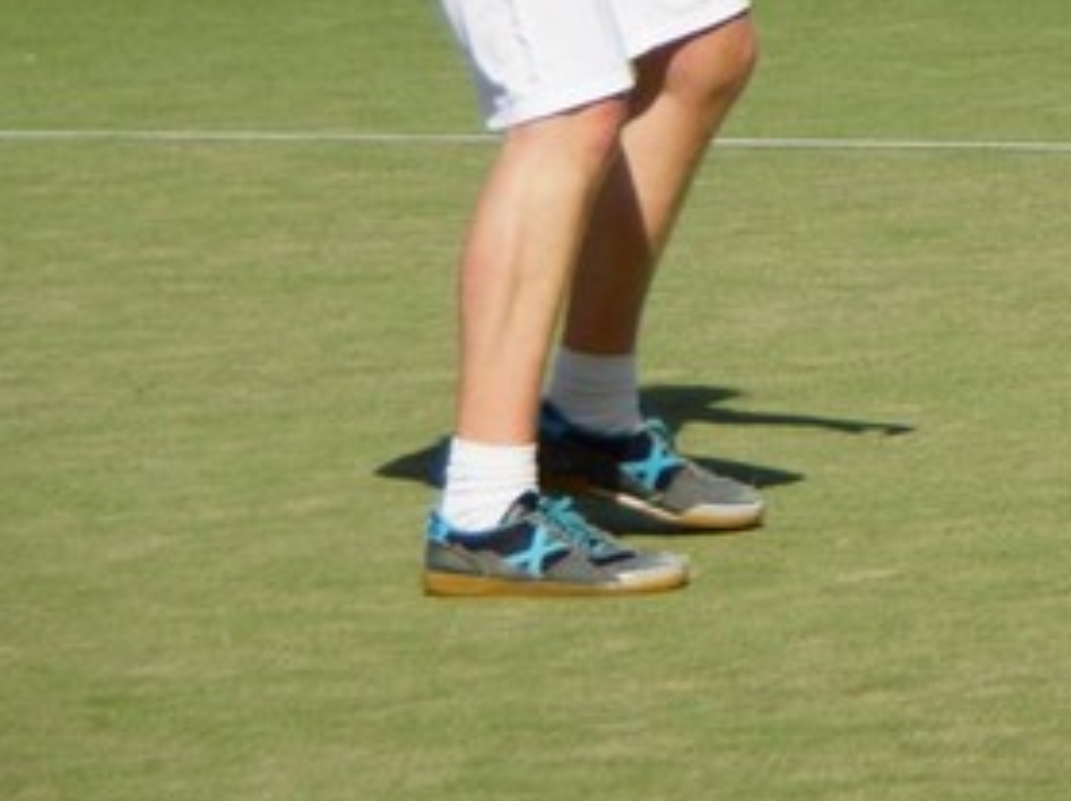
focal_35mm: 399
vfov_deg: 3.7
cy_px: -327
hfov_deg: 4.9
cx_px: 1957
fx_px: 12327
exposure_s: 1/800
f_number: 5.6
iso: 100
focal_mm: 75
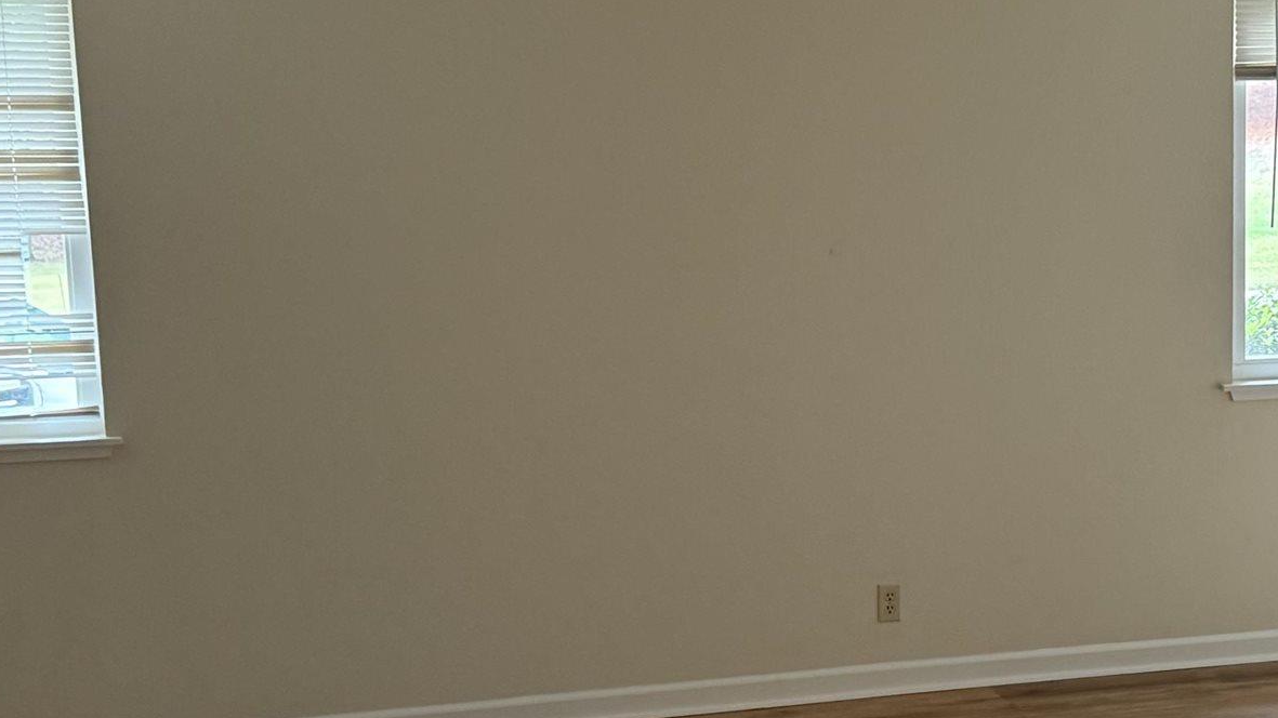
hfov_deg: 30.2
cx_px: 1045
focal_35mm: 68
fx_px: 2304
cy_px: 495
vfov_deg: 17.7
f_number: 1.78
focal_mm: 6.76
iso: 200
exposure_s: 1/60
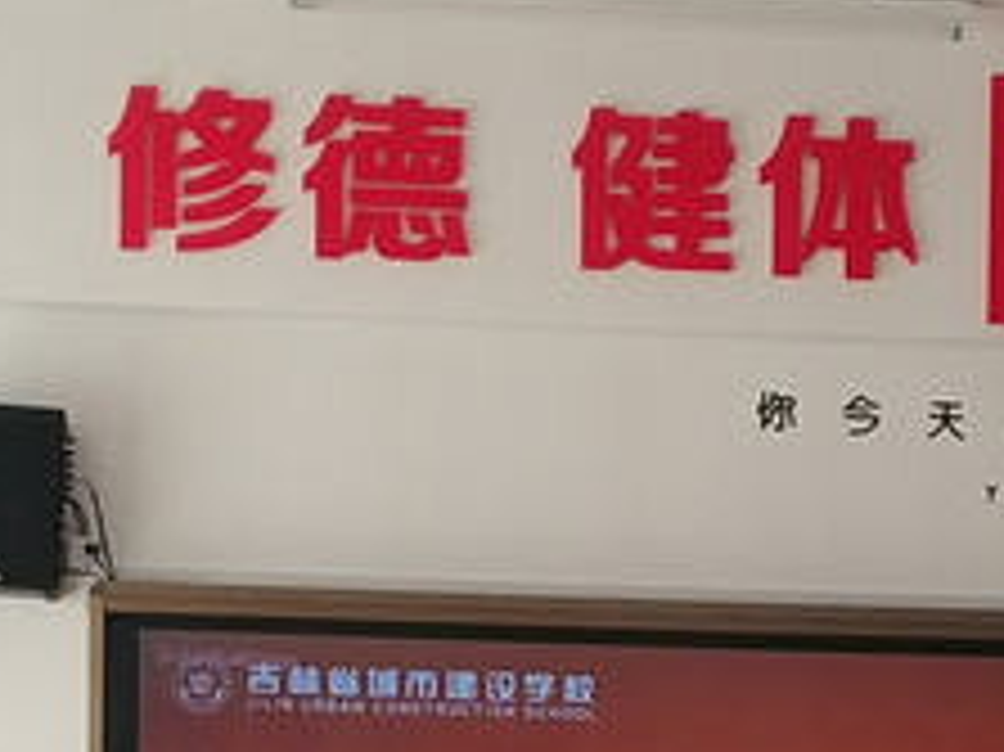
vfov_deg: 12.3
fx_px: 3334
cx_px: 909
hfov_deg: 16.9
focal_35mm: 115
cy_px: 1076
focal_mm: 4.5
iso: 165
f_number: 2
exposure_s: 1/166
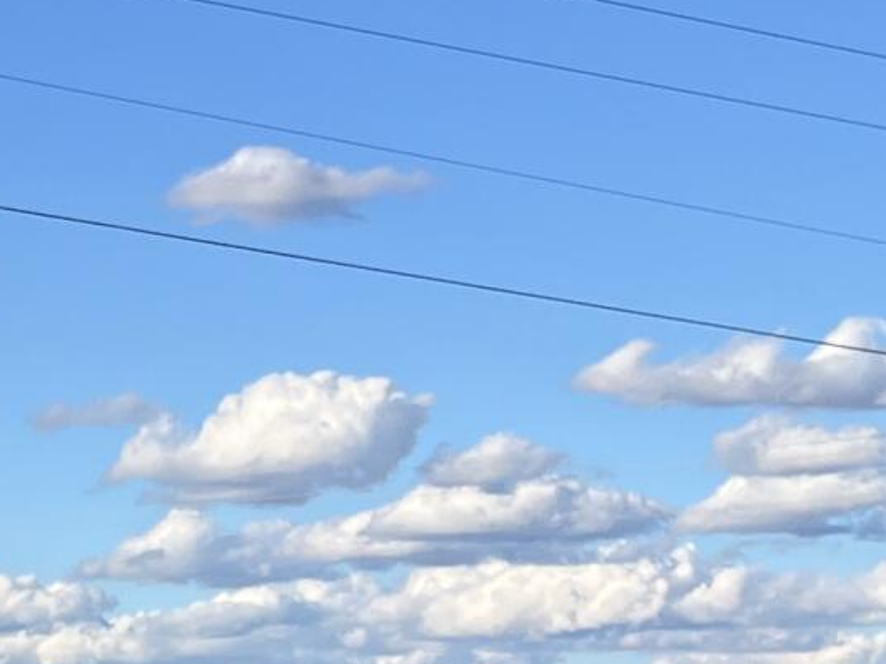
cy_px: 719
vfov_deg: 10.0
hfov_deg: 12.3
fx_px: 3762
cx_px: -691
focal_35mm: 147
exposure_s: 1/4444
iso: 50
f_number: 1.5
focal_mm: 5.7
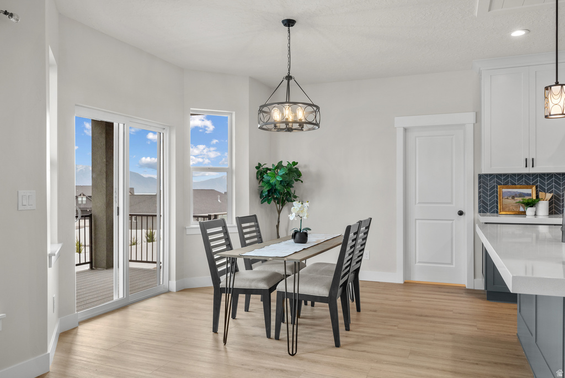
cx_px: 282
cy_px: 189
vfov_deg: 50.5
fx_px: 400
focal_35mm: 26
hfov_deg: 70.4
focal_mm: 25.5
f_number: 8
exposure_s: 1/13
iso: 500
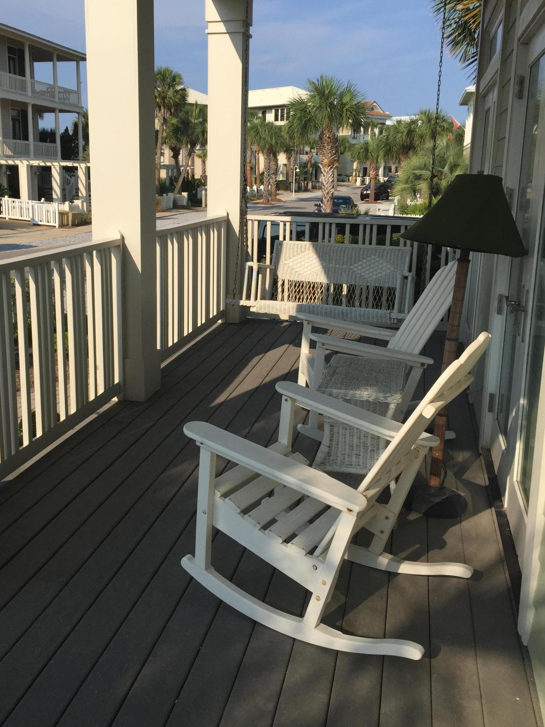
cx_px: 235
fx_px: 693
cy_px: 338
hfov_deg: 42.8
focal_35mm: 33
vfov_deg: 55.3
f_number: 2.2
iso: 32
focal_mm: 4.15
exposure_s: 1/2639
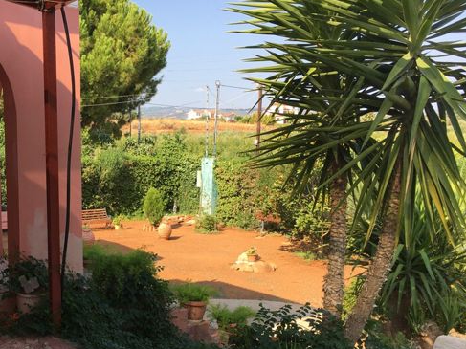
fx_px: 565
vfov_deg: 34.1
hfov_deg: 43.8
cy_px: 222
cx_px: 138
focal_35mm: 42
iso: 25
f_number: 2.2
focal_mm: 4.15
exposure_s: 1/680
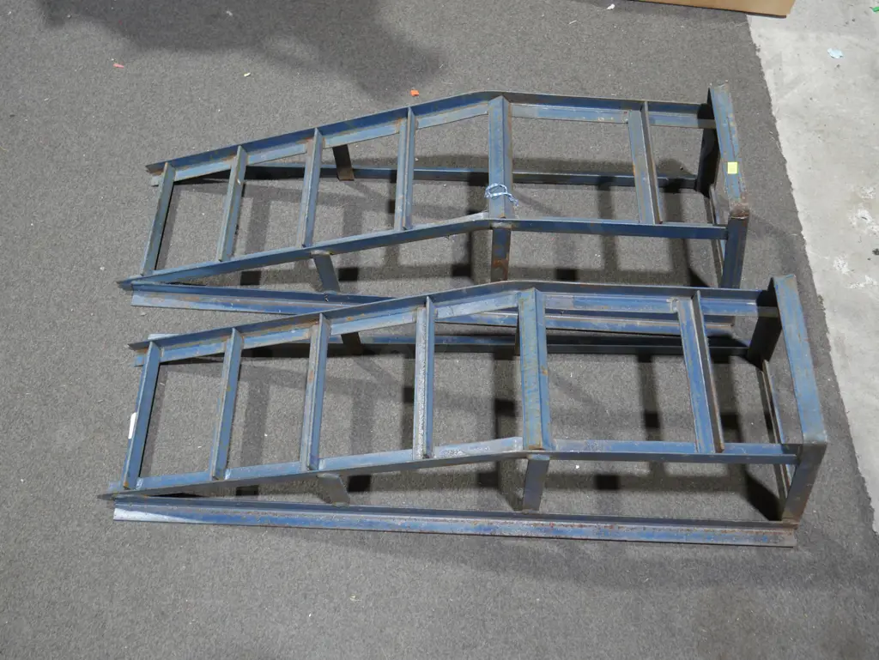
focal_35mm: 34
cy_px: 330
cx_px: 440
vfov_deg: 41.8
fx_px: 864
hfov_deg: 53.9
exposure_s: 1/60
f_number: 4
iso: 500
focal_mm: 17
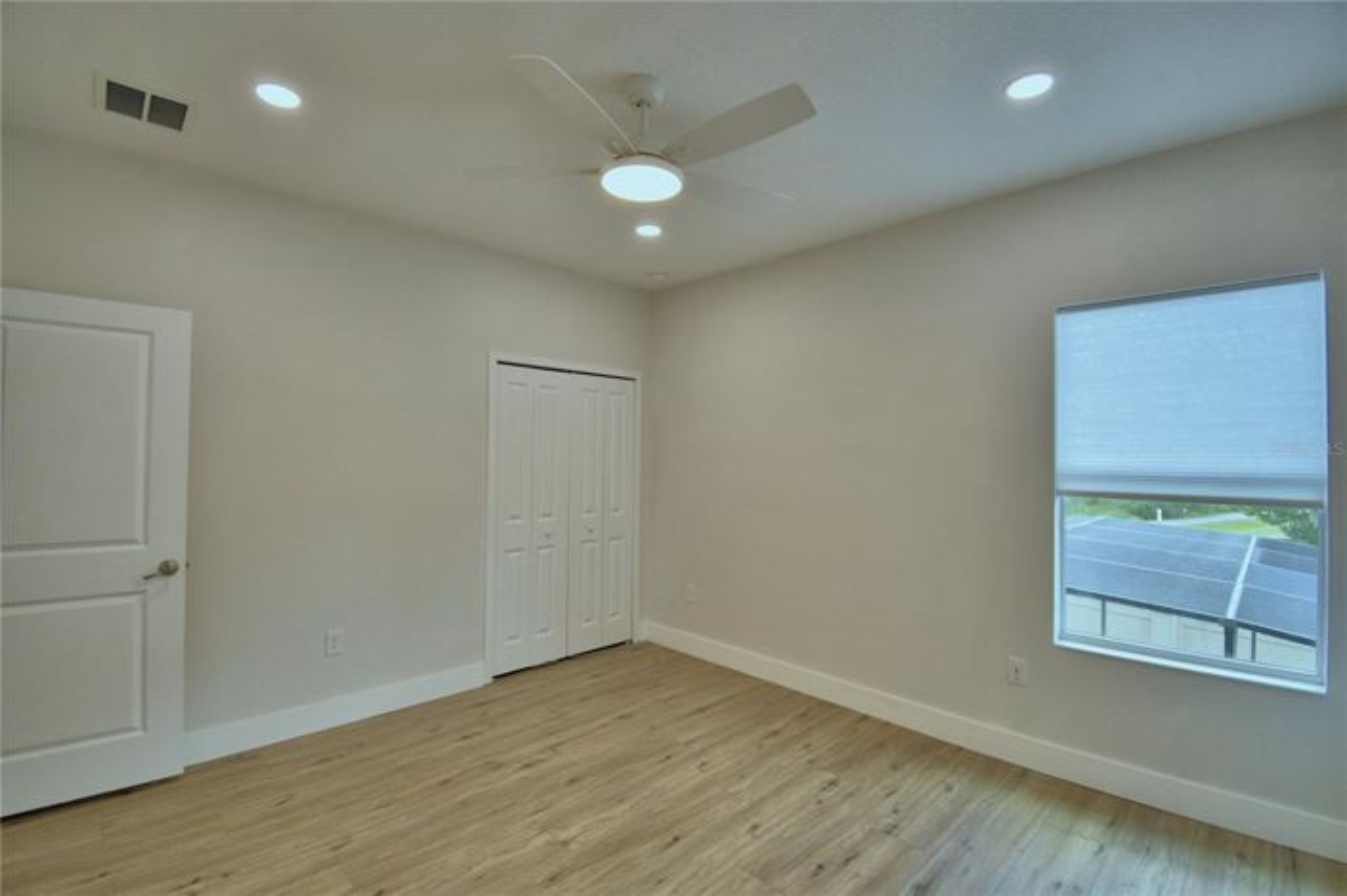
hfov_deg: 100.4
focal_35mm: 15
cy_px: 448
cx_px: 674
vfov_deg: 77.2
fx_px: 561
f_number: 4.5
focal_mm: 10
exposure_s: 1/125
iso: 200
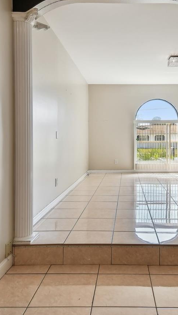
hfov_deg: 39.6
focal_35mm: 29
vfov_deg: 65.9
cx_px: 121
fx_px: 243
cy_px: 140
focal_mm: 10
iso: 100
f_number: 7.1
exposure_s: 1/50
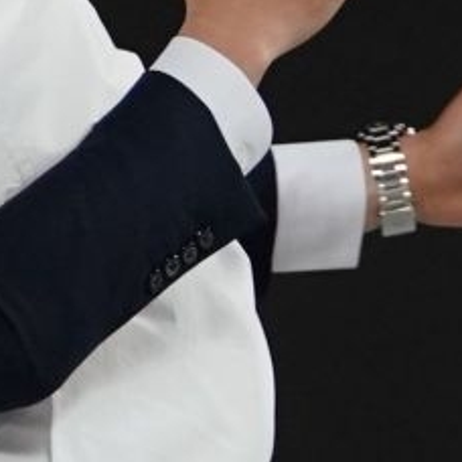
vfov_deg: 1.0
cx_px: 61
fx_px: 26409
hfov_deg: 1.0
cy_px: 415
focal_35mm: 1749
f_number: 2.8
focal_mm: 174
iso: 2000
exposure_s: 1/1000
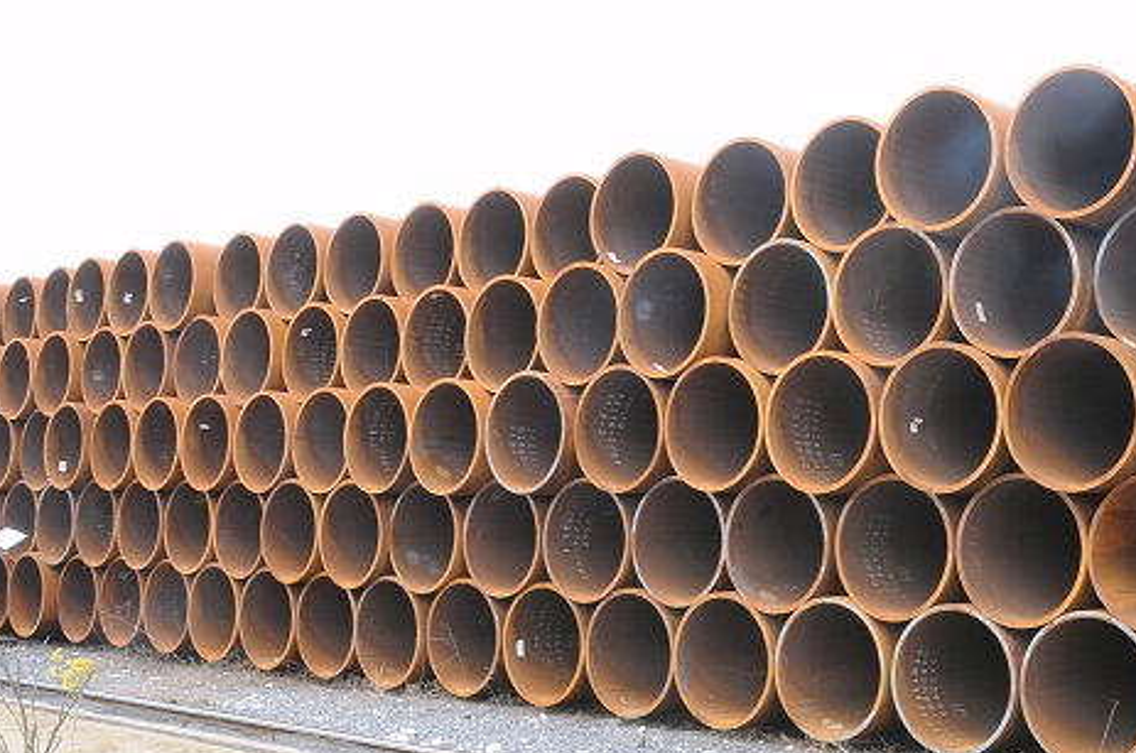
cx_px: 896
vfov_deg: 27.4
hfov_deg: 39.0
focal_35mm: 49
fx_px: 1544
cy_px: 305
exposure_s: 1/100
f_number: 9
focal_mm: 18
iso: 500
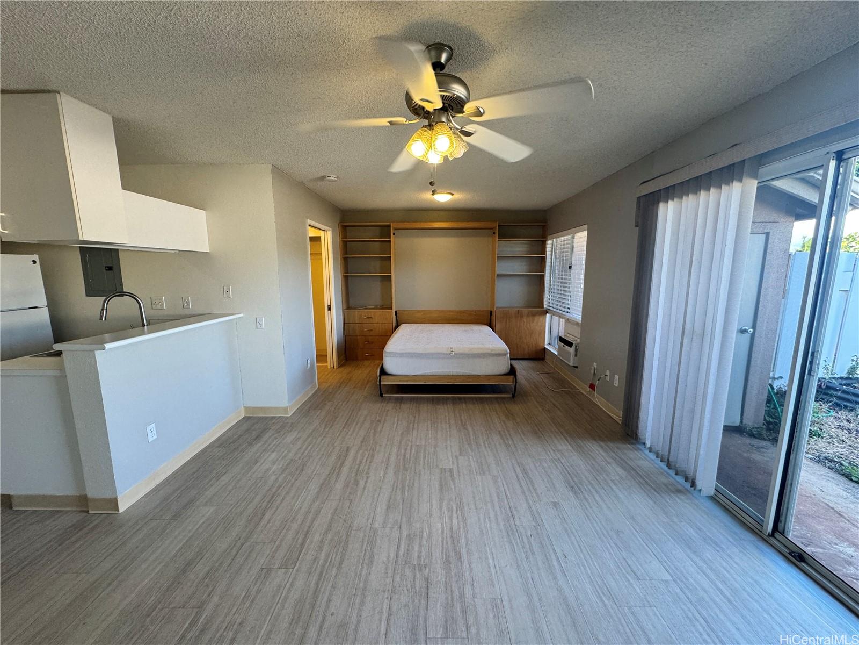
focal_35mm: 14
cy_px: 322
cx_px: 430
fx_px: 347
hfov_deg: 102.1
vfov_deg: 85.7
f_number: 2.2
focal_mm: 2.22
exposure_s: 1/120
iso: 160
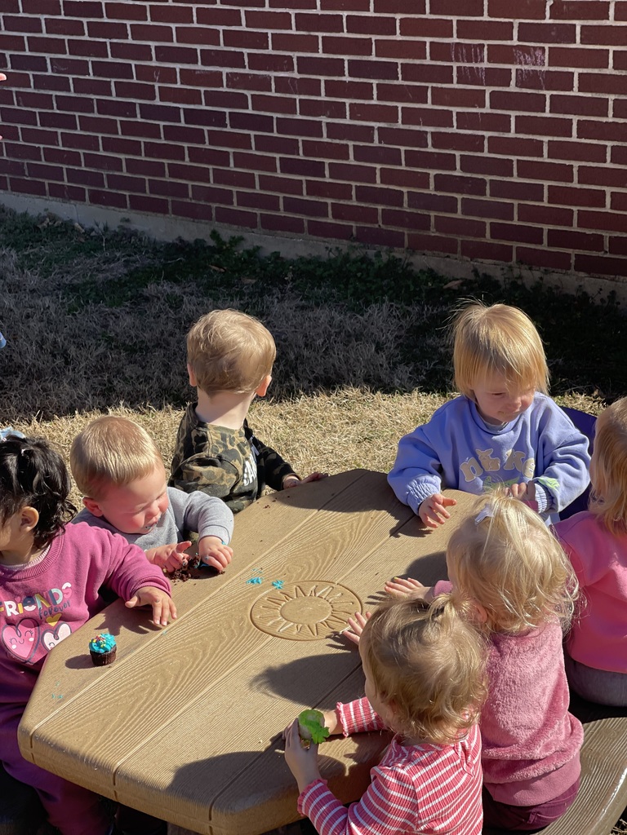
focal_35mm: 64
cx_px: 314
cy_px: 418
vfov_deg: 30.3
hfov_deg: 22.9
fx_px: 1546
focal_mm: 7.5
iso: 32
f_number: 2.2
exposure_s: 1/995
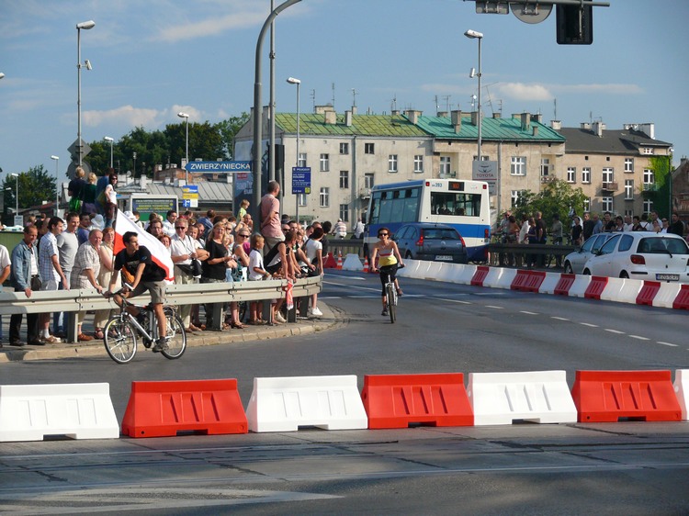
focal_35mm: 124
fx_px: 2467
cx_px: 344
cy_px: 258
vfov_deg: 11.9
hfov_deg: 15.9
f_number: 3.6
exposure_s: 1/500
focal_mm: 26.3
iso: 160
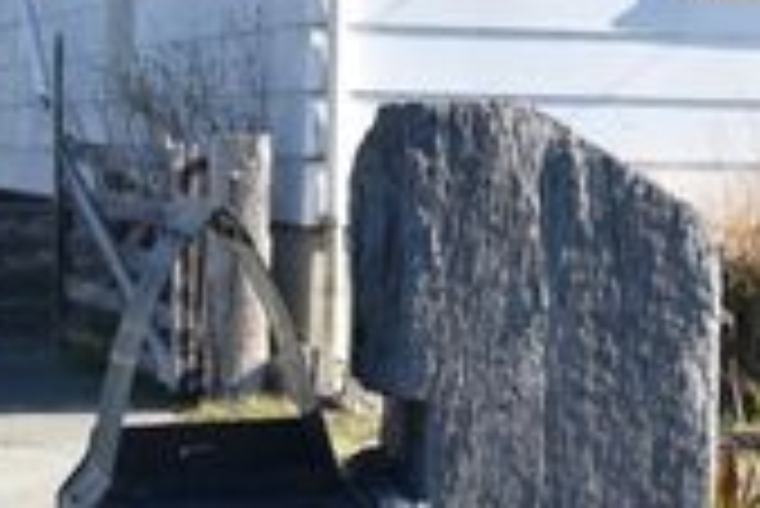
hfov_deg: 12.4
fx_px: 3027
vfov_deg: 9.6
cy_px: 148
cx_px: 1592
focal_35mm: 143
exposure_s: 1/320
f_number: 9
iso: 200
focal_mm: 21
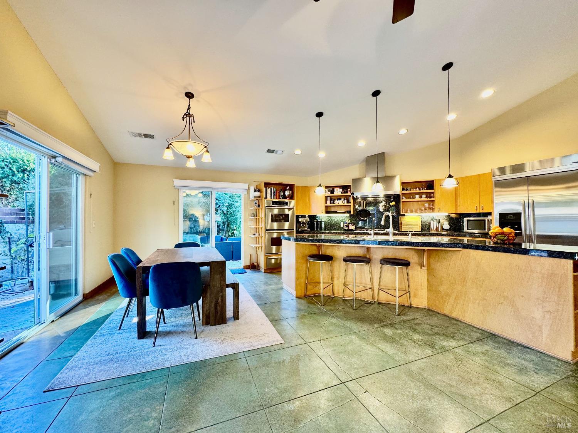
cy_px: 216
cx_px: 289
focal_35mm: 14
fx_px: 234
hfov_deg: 102.1
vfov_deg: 85.7
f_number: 2.2
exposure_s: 1/60
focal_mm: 2.22
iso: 160
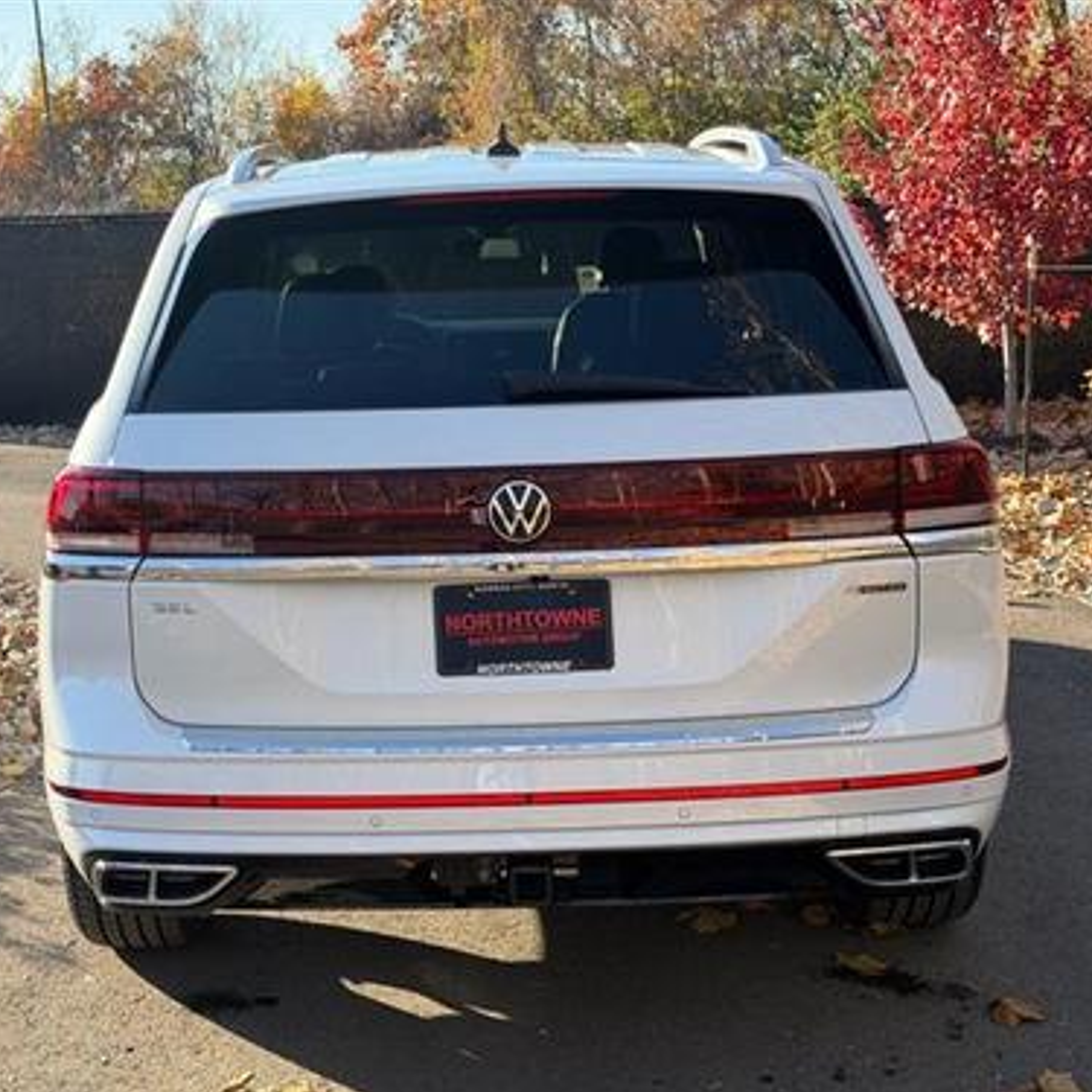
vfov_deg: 30.0
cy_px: 547
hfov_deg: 30.0
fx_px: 2034
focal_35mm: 57
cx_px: 454
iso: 80
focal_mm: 6.76
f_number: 1.78
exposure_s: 1/1185
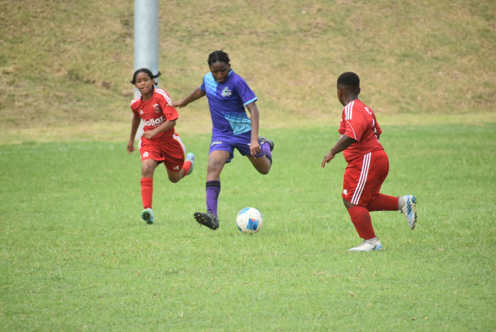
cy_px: 166
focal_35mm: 450
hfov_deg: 4.6
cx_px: 248
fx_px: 6205
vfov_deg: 3.1
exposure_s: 1/1000
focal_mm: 300
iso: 560
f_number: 6.3
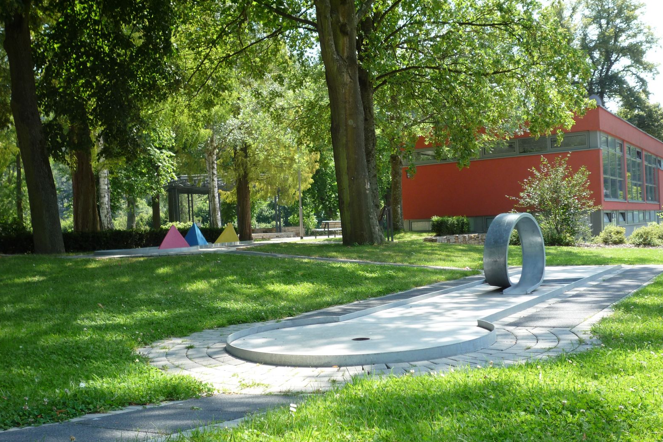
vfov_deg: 32.6
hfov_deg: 47.4
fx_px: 755
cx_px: 330
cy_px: 244
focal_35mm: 41
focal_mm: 6.8
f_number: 4
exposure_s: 1/200
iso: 100
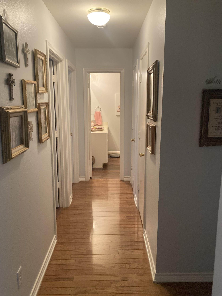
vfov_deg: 61.7
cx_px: 113
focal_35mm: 29
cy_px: 149
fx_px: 248
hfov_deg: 48.2
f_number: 1.8
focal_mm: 3.99
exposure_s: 1/60
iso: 250
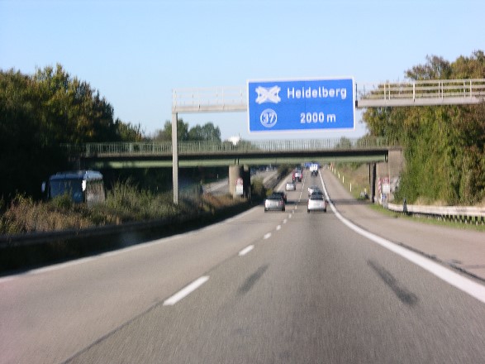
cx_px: 242
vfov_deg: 13.5
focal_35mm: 110
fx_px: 1541
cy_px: 182
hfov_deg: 17.9
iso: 50
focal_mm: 27.3
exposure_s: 1/150
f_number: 5.8
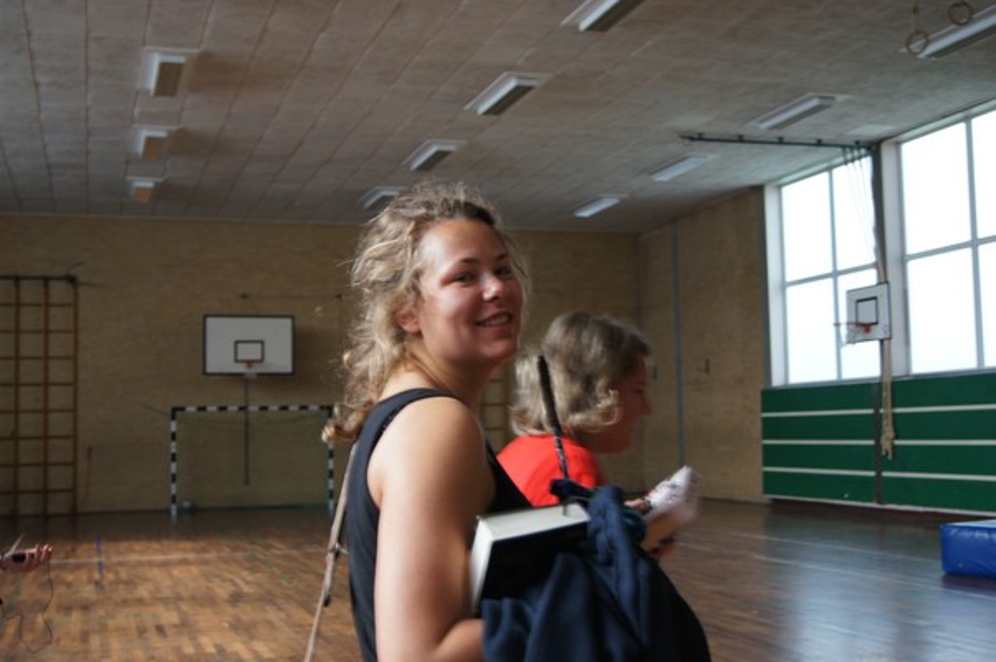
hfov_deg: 46.4
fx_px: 1161
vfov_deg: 31.8
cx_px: 498
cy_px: 331
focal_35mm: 42
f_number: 4.5
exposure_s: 1/50
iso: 200
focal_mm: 28
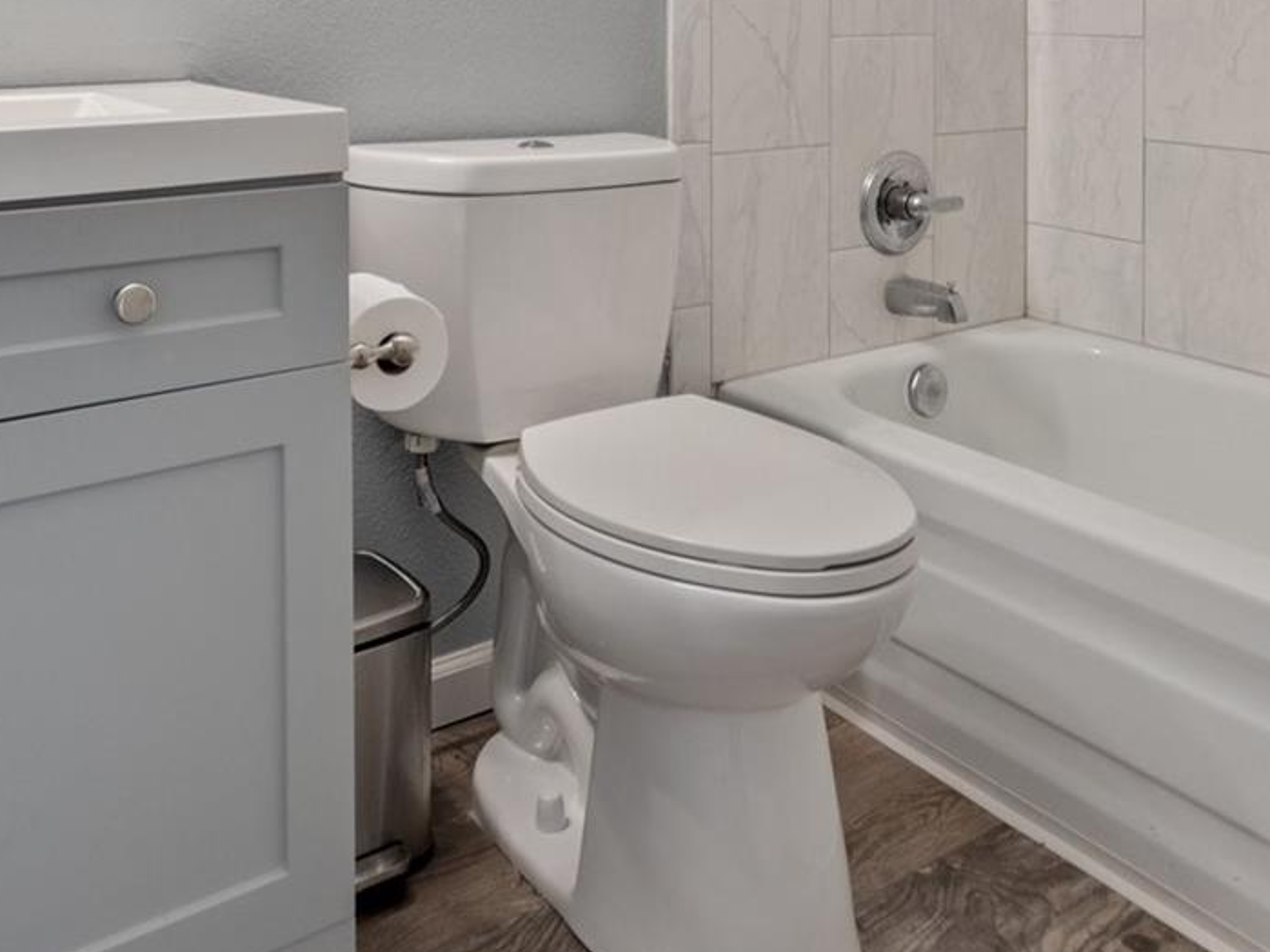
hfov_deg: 55.3
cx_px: 670
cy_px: 25
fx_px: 1211
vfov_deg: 38.6
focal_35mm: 33
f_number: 8
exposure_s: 1/6
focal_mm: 10
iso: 400
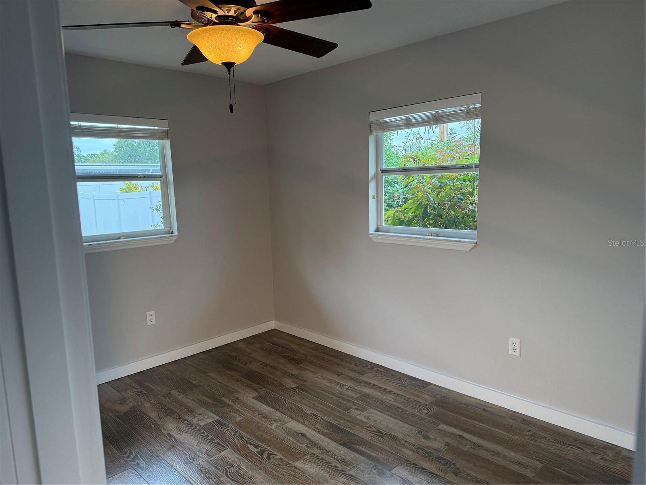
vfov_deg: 56.8
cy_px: 242
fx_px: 448
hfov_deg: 71.6
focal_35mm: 24
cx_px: 323
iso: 160
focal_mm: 6.76
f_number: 1.78
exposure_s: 1/238
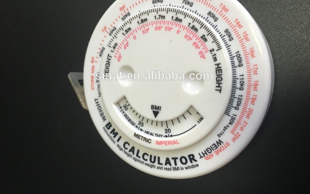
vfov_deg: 40.5
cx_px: 154
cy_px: 80
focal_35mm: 31
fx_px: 262
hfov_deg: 61.2
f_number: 2.2
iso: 80
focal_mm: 4.15
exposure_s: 1/33
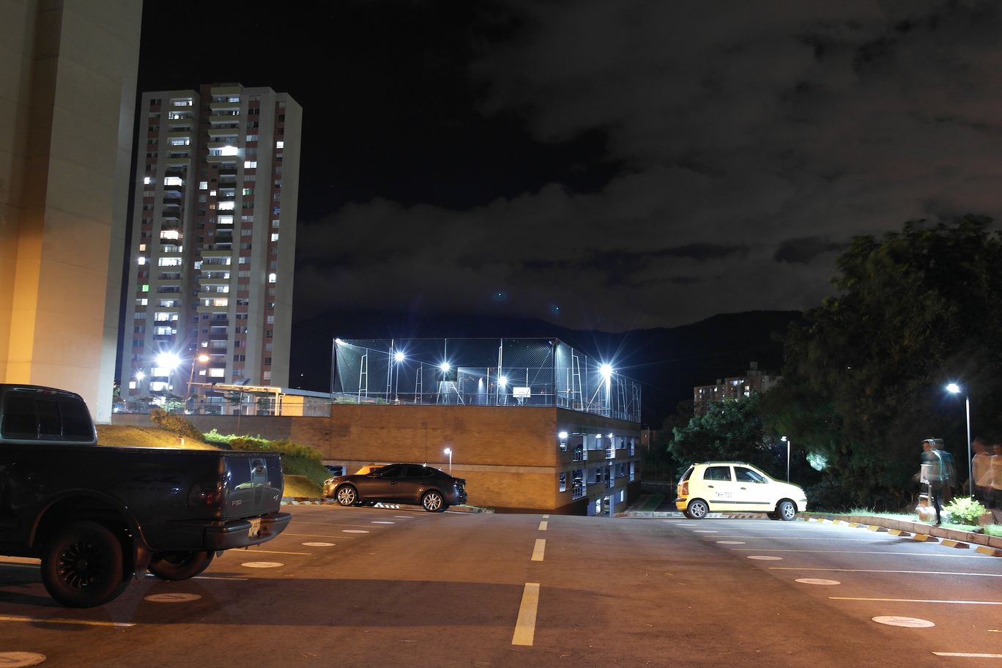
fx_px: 835
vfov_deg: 43.6
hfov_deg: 61.9
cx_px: 501
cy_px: 334
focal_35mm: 30
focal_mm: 20
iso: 400
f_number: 4.5
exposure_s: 2
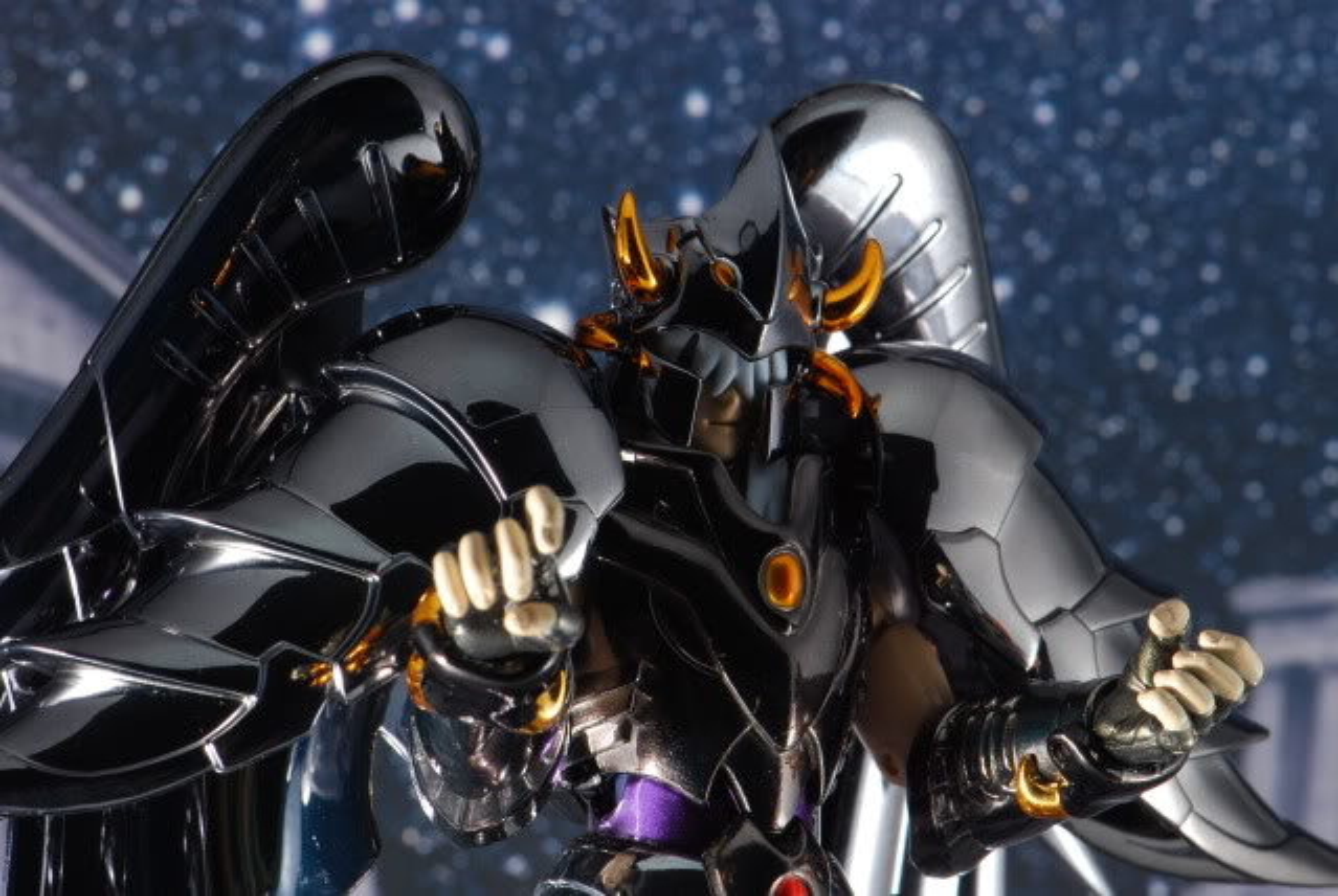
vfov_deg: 8.7
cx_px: 669
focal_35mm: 158
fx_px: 5862
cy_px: 448
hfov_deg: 13.0
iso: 400
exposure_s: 1/60
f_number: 16
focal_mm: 105
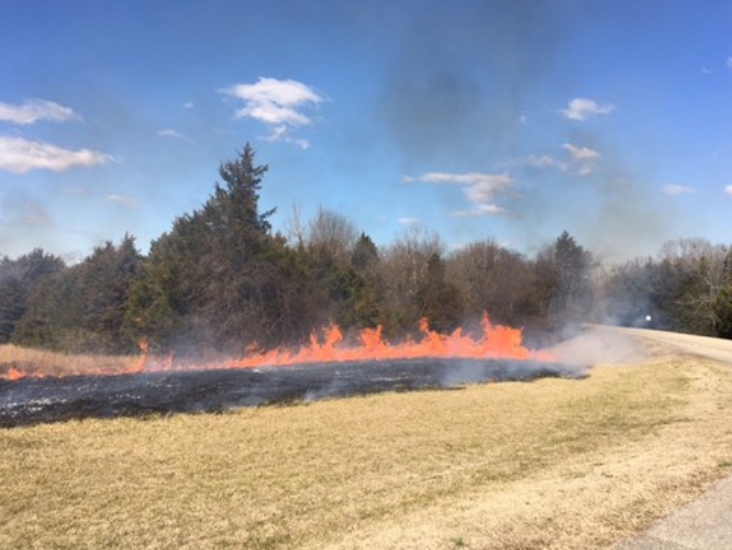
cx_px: 376
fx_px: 635
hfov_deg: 59.9
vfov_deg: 46.8
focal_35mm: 30
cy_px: 267
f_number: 2.2
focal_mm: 4.15
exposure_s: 1/1538
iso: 25
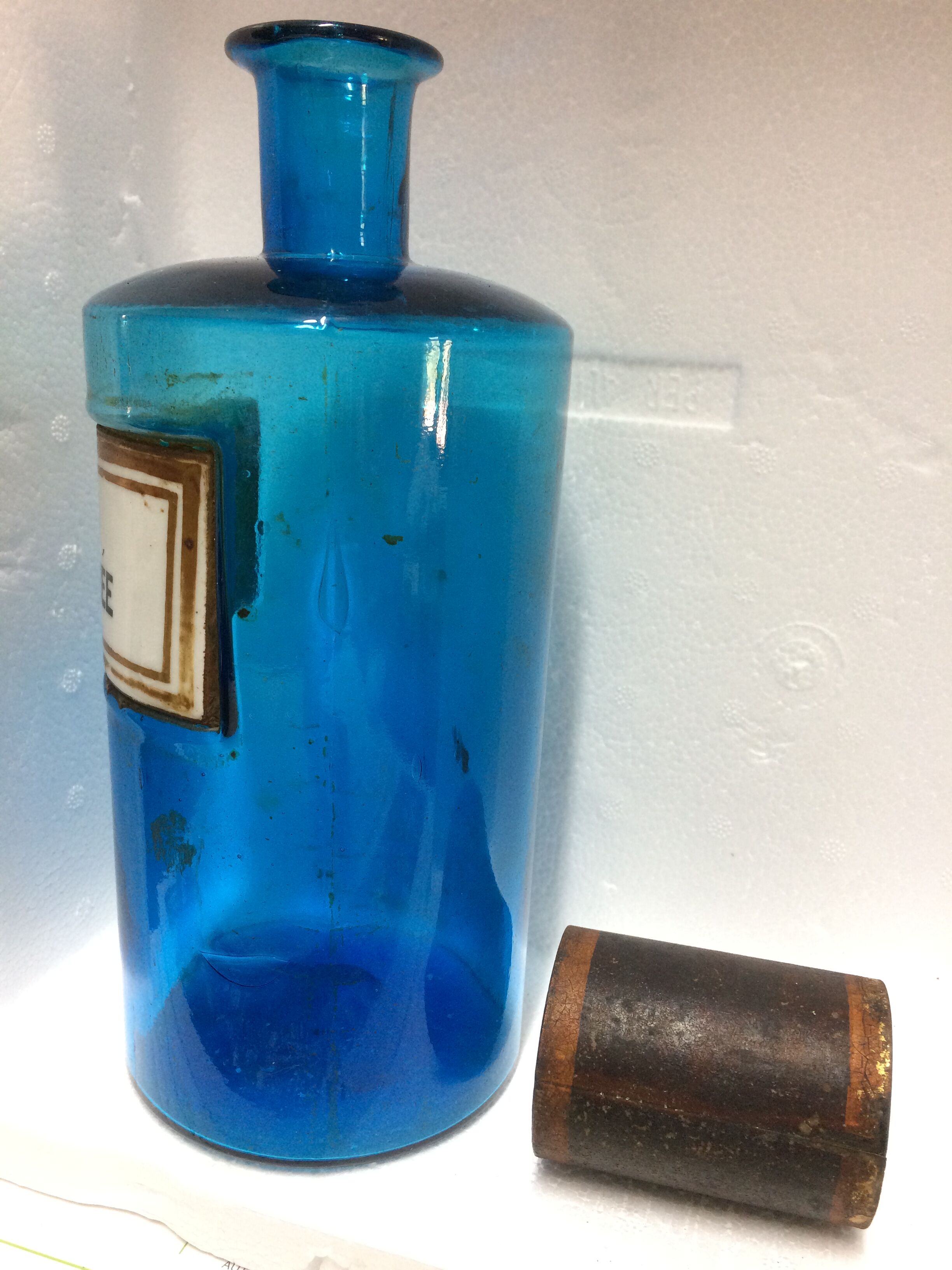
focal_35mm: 29
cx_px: 476
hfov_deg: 48.2
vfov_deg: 61.7
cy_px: 635
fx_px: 1063
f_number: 2.2
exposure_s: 1/33
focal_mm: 4.15
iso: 200
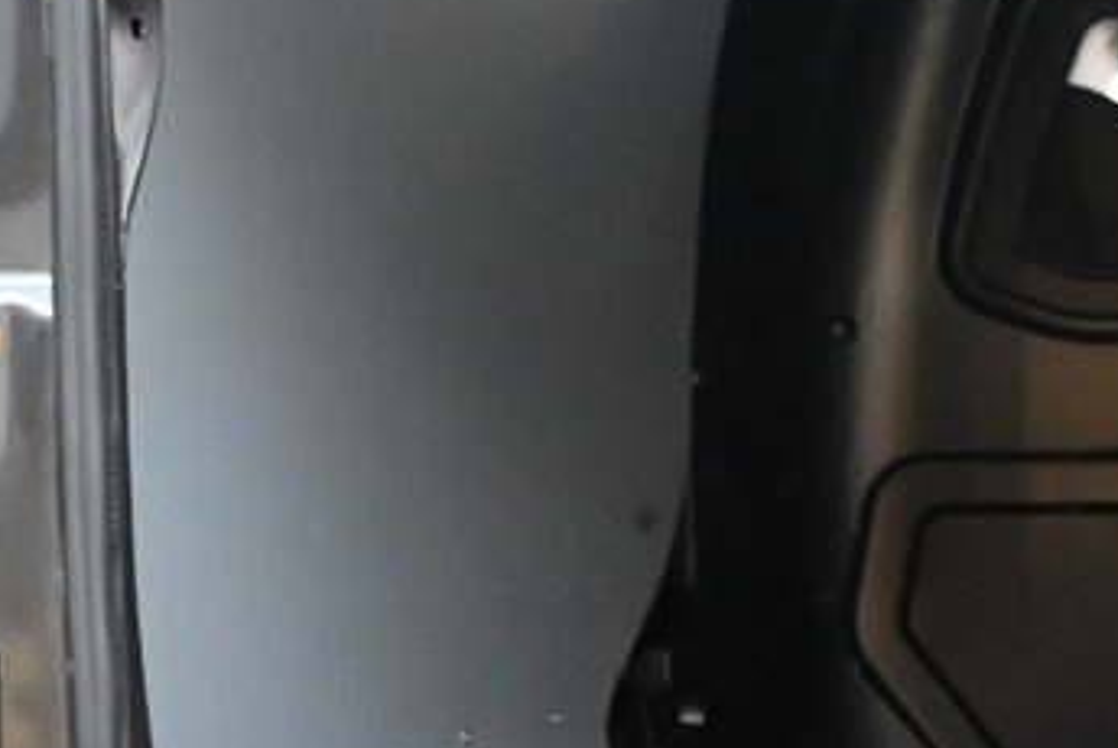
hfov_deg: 14.5
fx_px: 4057
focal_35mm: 131
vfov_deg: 10.3
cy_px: 927
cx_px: 1719
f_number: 3.8
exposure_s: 1/60
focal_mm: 18.5
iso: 4000
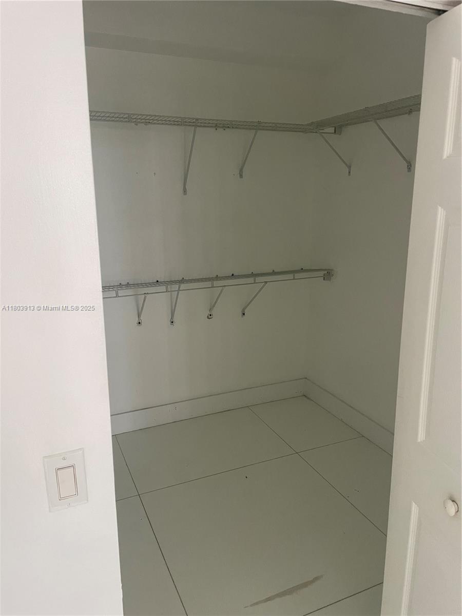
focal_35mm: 26
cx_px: 231
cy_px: 308
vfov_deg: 67.3
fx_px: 463
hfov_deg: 53.1
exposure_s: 1/86
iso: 125
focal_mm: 4.2
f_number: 1.6
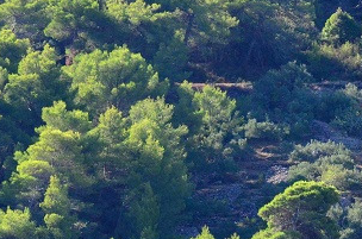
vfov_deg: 2.8
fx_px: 4944
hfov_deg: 4.2
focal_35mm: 493
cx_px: 292
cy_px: 304
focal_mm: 100
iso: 2000
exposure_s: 1/4000
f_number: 5.6
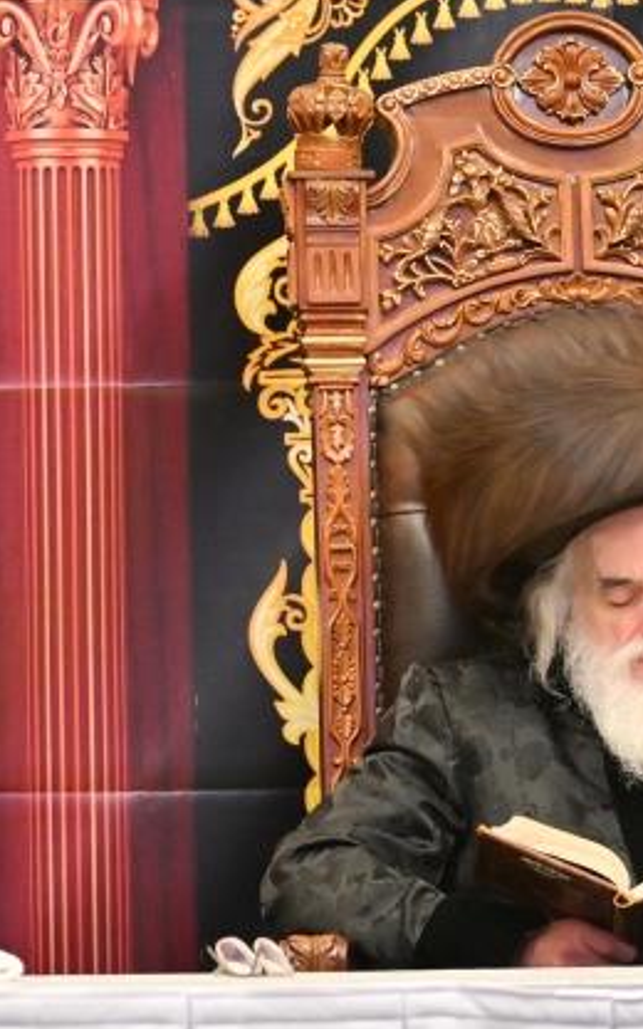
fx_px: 9982
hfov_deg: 3.7
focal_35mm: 356
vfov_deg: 5.9
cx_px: 495
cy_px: 579
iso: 800
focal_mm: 95
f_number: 2.8
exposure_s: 1/125
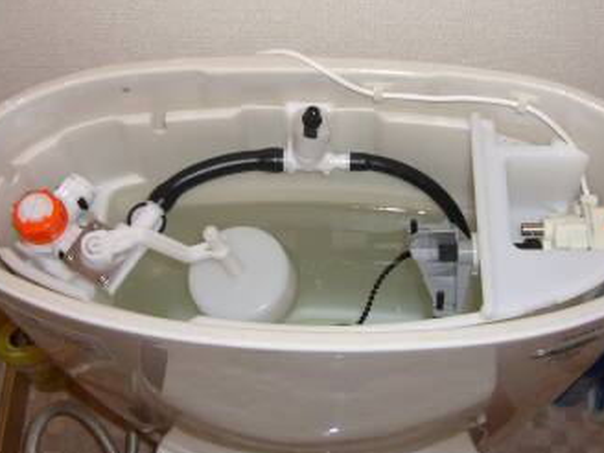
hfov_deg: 38.2
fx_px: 872
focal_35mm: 50
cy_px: 182
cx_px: 315
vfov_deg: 29.0
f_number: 2.9
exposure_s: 1/30
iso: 100
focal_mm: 4.9
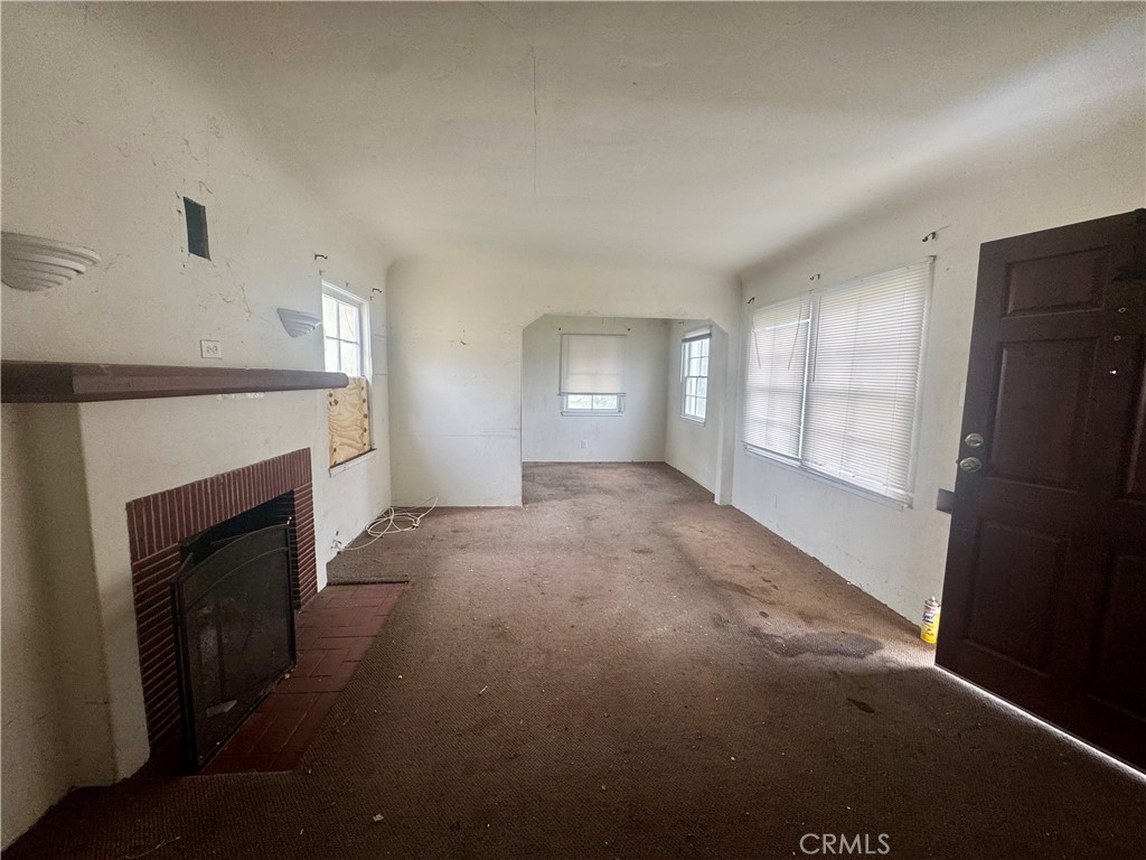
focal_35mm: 14
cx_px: 573
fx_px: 463
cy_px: 430
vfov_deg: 85.7
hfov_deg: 102.1
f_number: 2.2
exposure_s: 1/99
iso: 125
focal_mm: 2.22
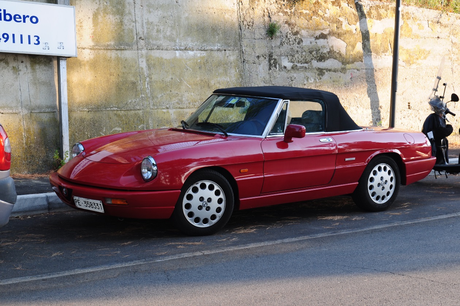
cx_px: 230
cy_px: 153
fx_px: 957
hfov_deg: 27.0
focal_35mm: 75
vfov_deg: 18.1
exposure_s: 1/100
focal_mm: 50
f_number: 5
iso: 200
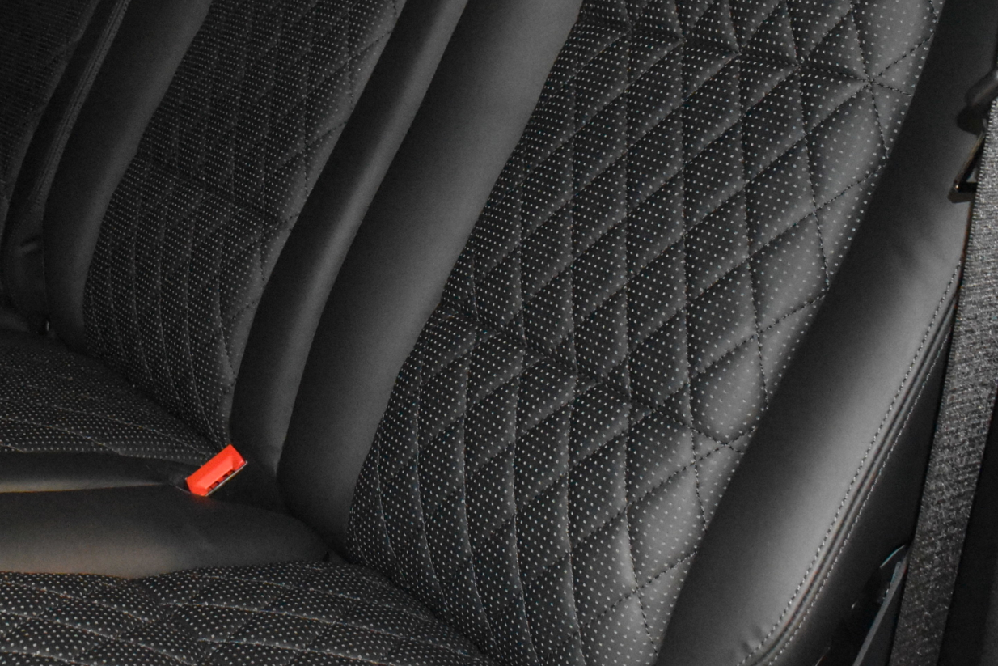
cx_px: 230
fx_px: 1553
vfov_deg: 24.0
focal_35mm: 56
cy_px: 205
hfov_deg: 34.7
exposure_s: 1/60
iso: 6400
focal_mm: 18
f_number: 5.6
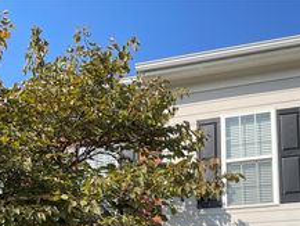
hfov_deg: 31.6
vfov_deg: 22.8
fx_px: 520
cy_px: 259
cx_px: 75
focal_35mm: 60
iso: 32
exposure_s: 1/1490
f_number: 1.6
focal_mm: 4.2
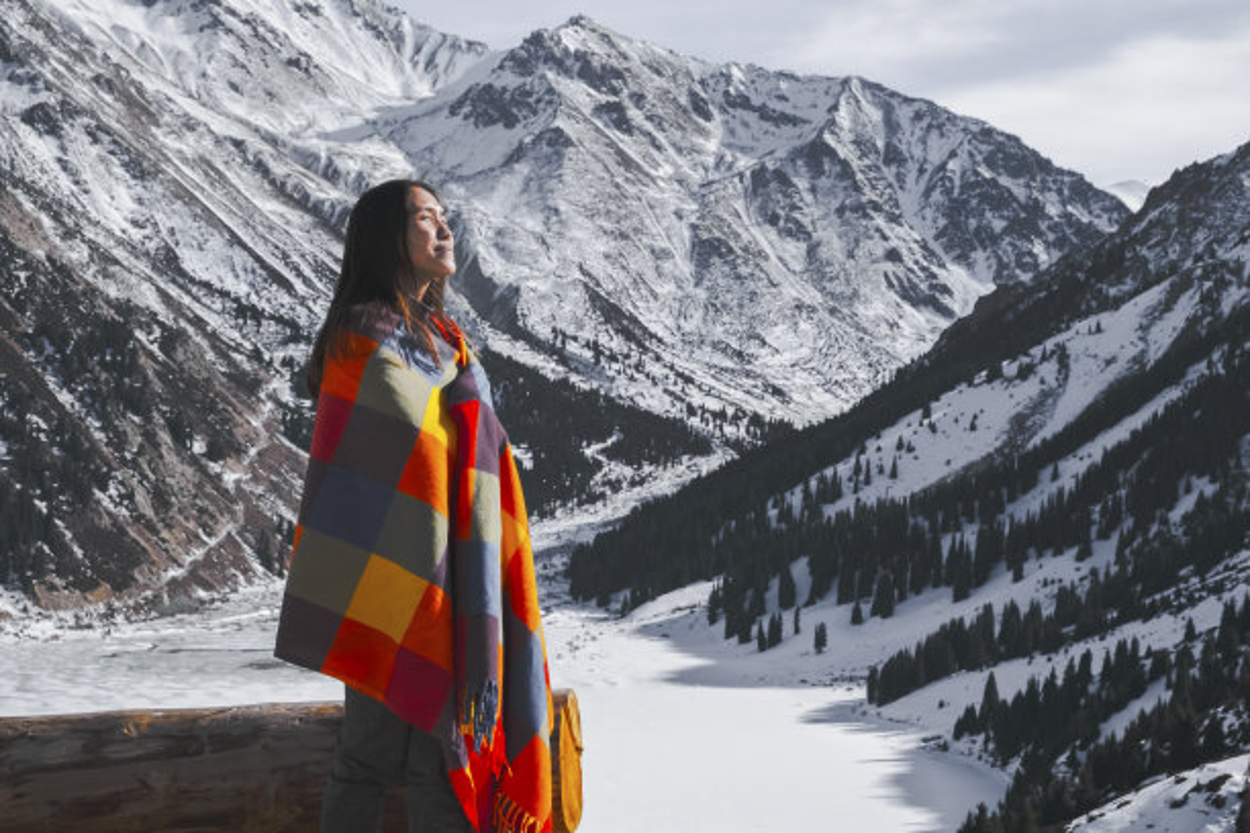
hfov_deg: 32.9
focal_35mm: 61
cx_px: 625
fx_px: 2118
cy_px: 416
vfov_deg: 22.3
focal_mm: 40.7
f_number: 11
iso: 800
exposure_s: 1/950
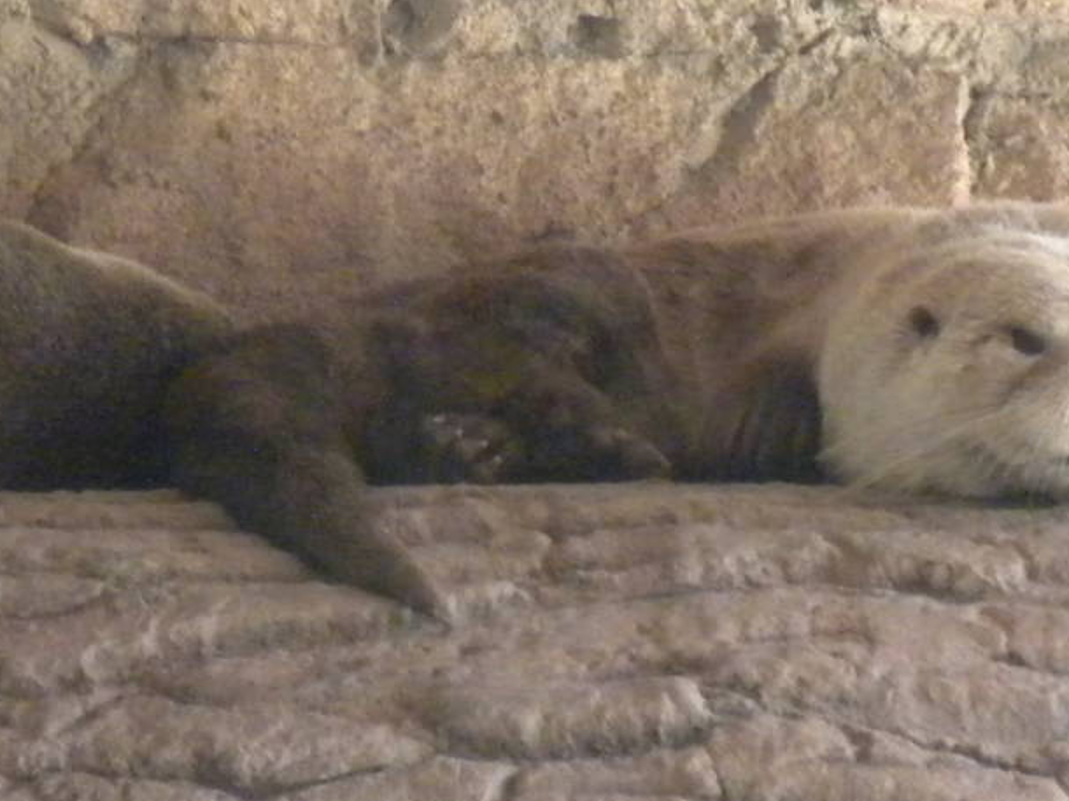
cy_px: 266
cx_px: 184
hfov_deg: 10.4
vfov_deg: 7.8
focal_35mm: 189
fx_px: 5834
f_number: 5
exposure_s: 1/37.1
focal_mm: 12.7
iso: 800
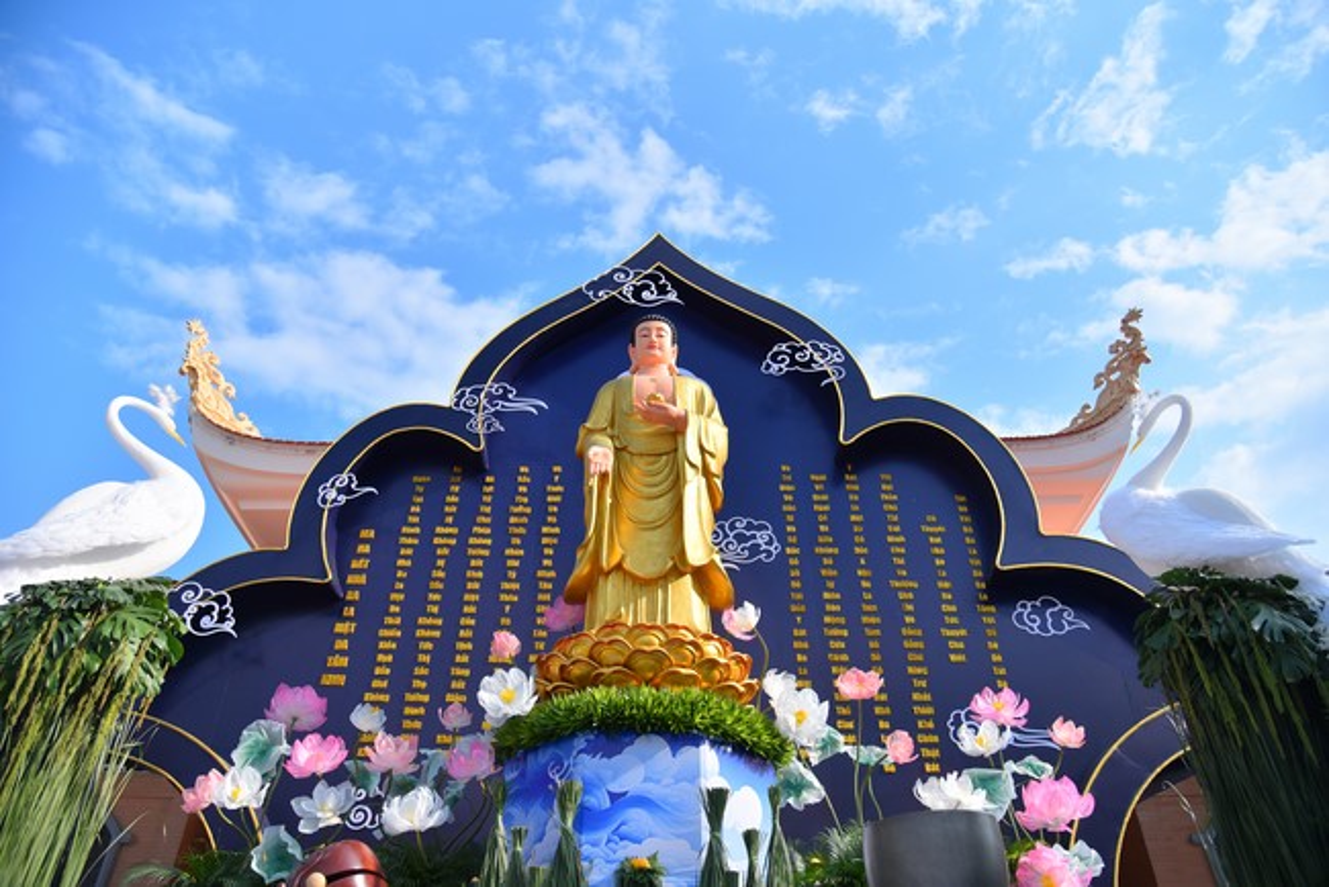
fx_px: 886
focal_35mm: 24
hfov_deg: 73.7
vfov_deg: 53.2
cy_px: 444
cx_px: 664
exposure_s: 1/1250
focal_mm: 24
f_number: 4.5
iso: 125
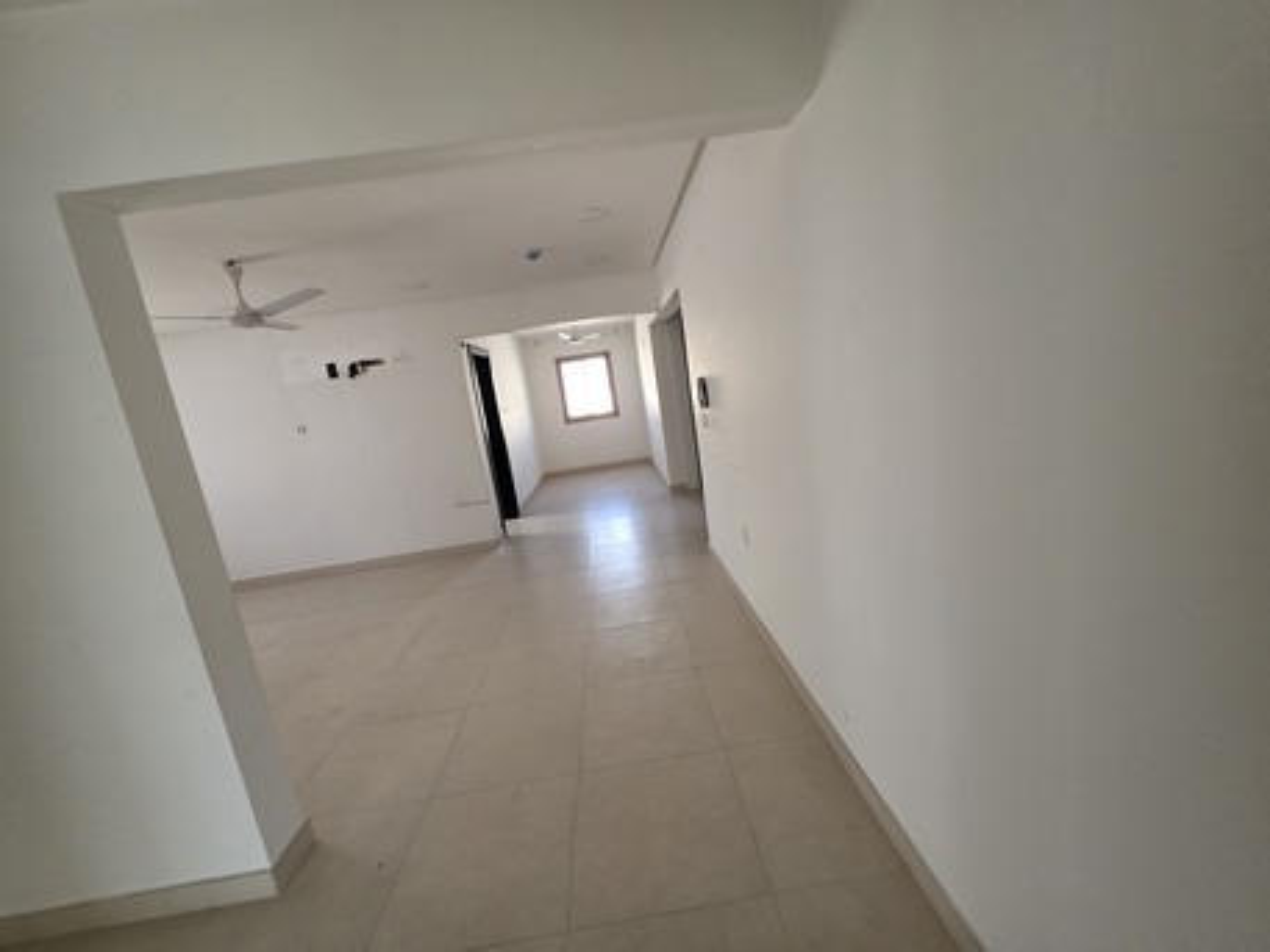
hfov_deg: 106.2
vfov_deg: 89.9
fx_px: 477
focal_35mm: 13
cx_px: 635
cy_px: 476
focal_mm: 2.2
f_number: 1.9
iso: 250
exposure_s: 1/100
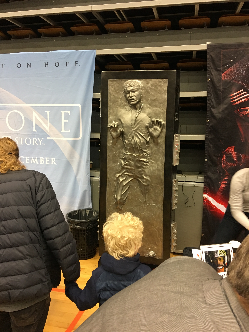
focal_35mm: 29
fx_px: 278
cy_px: 166
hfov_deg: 48.2
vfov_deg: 61.7
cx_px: 124
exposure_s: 1/17
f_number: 2.2
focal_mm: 4.15
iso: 100
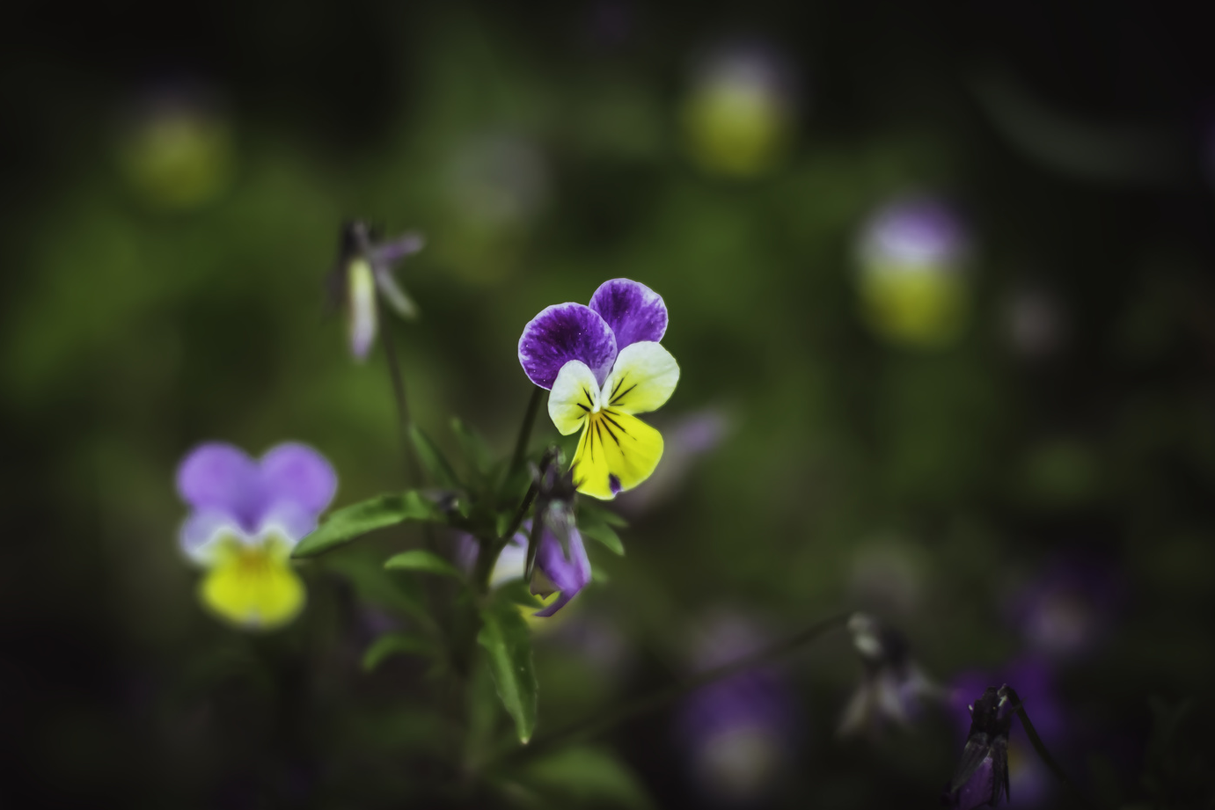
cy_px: 403
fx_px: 2565
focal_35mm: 76
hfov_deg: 26.6
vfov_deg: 18.0
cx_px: 614
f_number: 1.4
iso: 100
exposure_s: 1/4000
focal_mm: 50
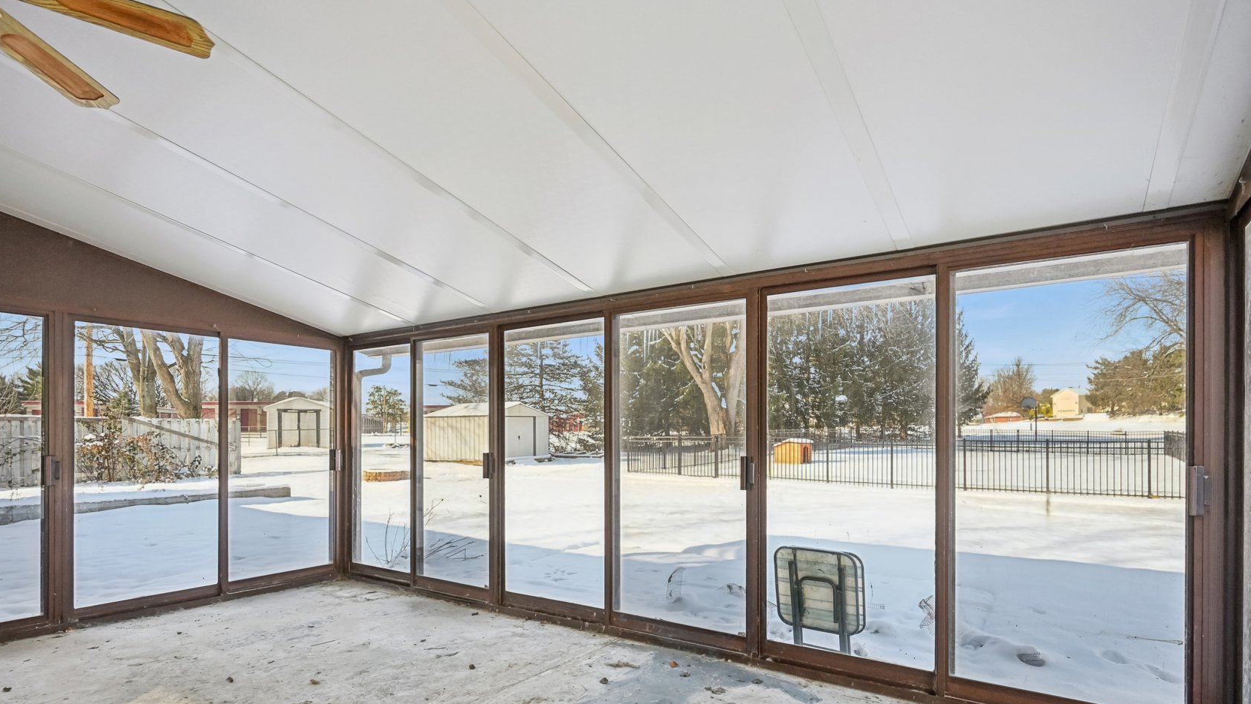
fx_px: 597
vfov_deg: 60.3
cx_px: 693
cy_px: 438
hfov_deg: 92.3
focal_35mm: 18
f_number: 4
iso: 400
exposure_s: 1/1000
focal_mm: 14
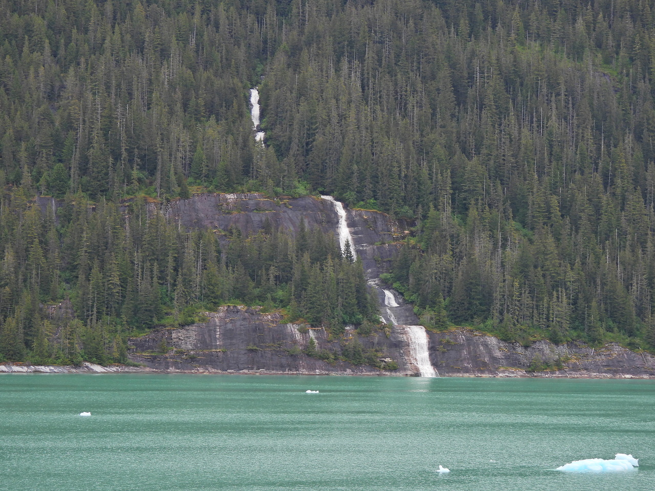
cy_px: 246
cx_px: 328
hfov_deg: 15.8
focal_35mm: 125
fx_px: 2365
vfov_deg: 11.9
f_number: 4
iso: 100
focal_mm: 22.3
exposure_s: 1/200
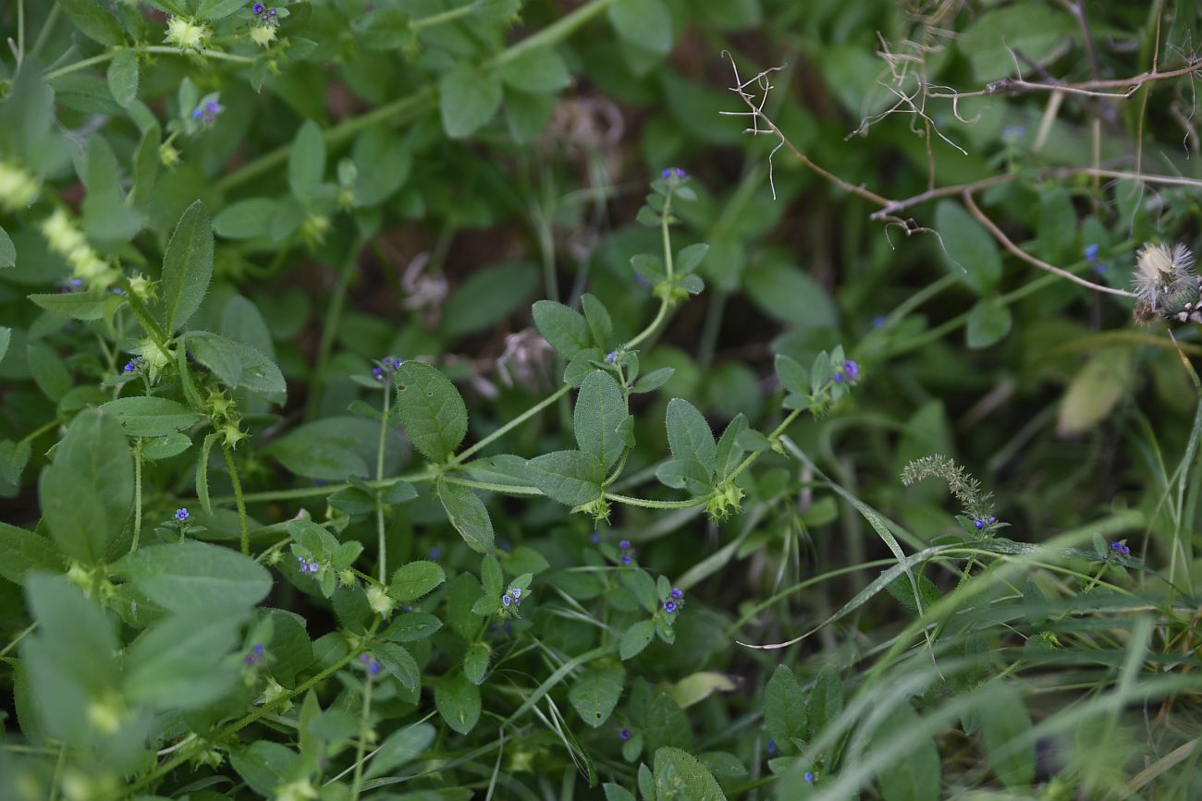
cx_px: 601
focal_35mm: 72
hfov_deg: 28.1
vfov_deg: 18.9
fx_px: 2404
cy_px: 400
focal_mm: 72
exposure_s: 1/160
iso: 125
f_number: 3.5
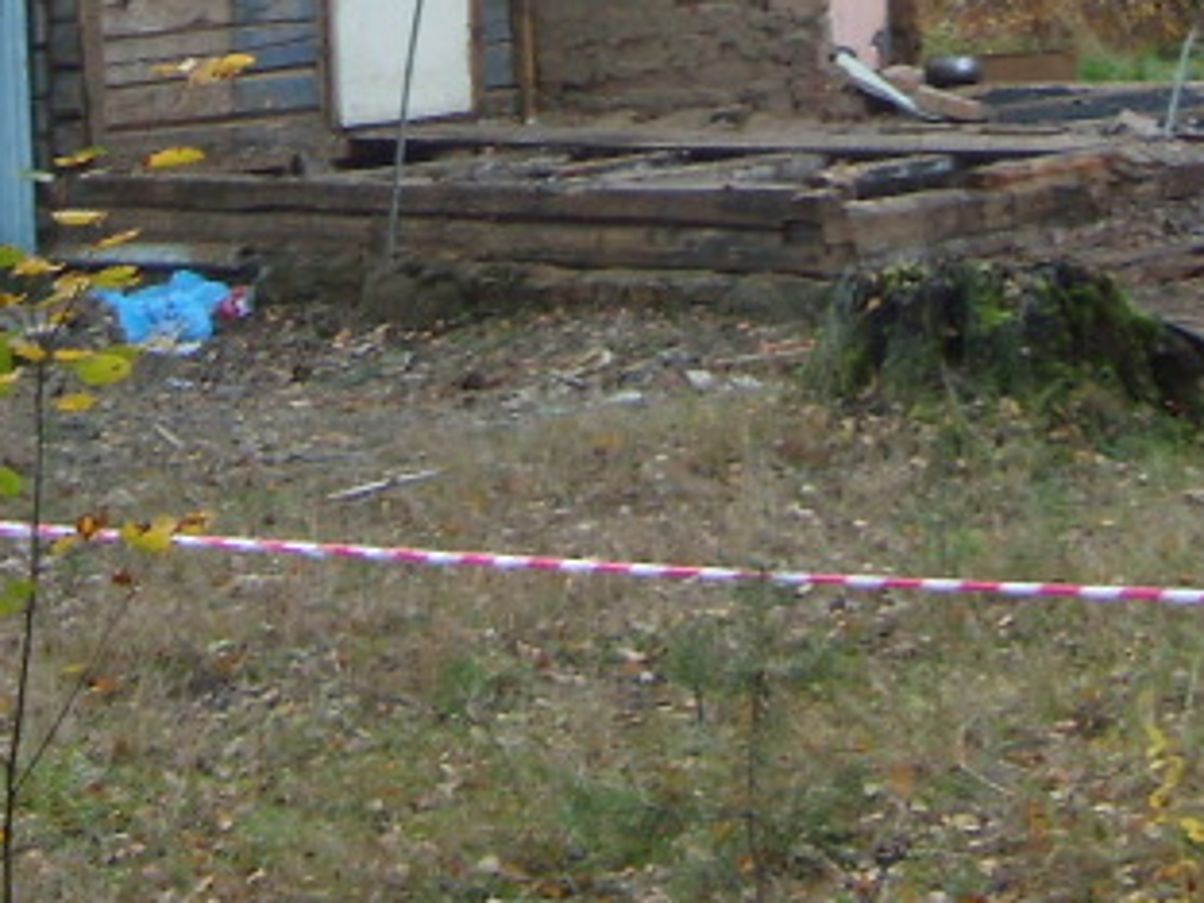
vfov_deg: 12.2
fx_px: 4000
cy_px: -502
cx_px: 513
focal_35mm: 115
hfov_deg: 17.1
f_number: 2.8
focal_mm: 5.8
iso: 50
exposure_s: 1/64
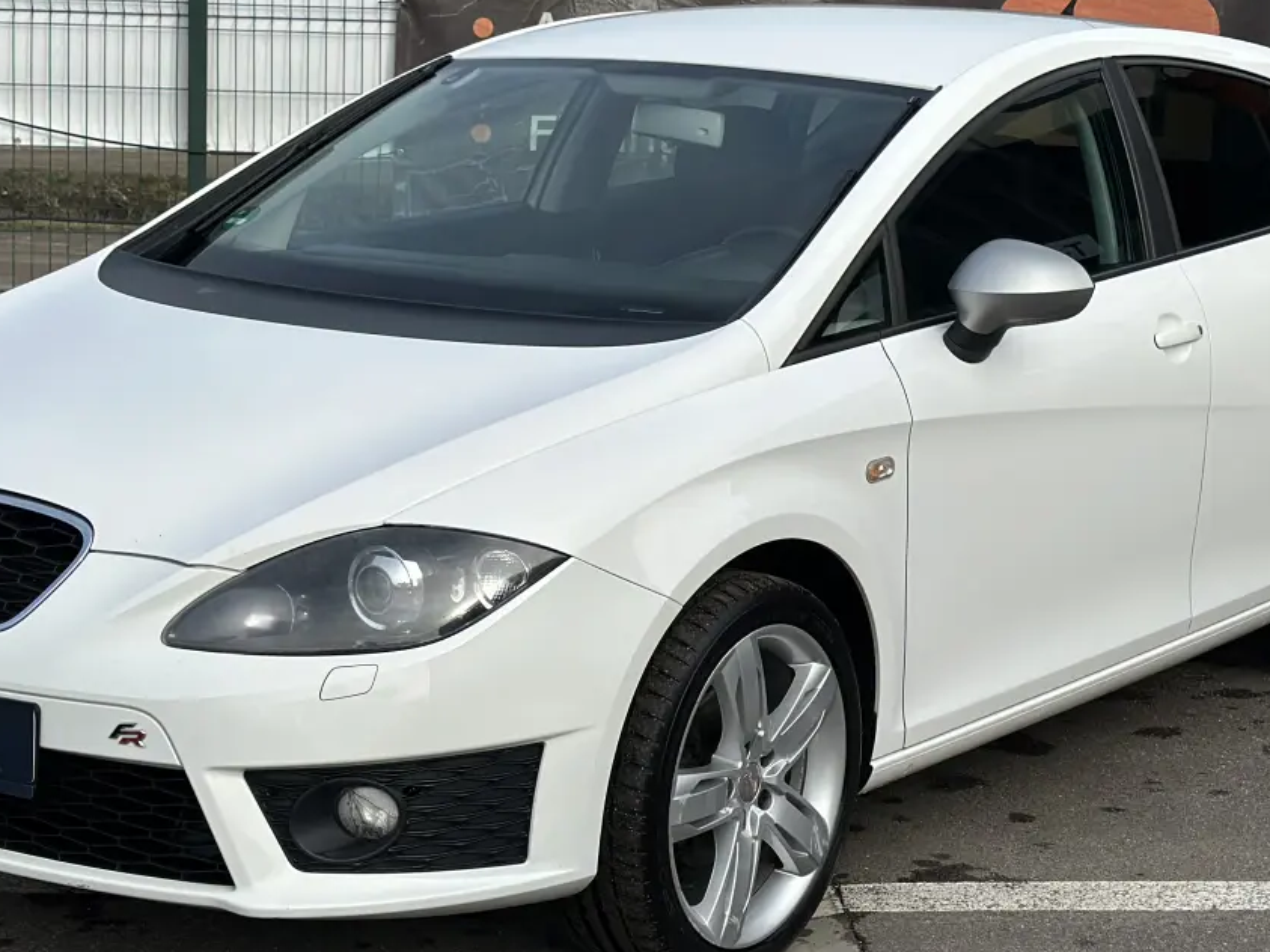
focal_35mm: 82
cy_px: 380
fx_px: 3008
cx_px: 606
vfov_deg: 18.0
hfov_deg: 23.8
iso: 100
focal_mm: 6.86
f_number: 1.78
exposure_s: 1/5882
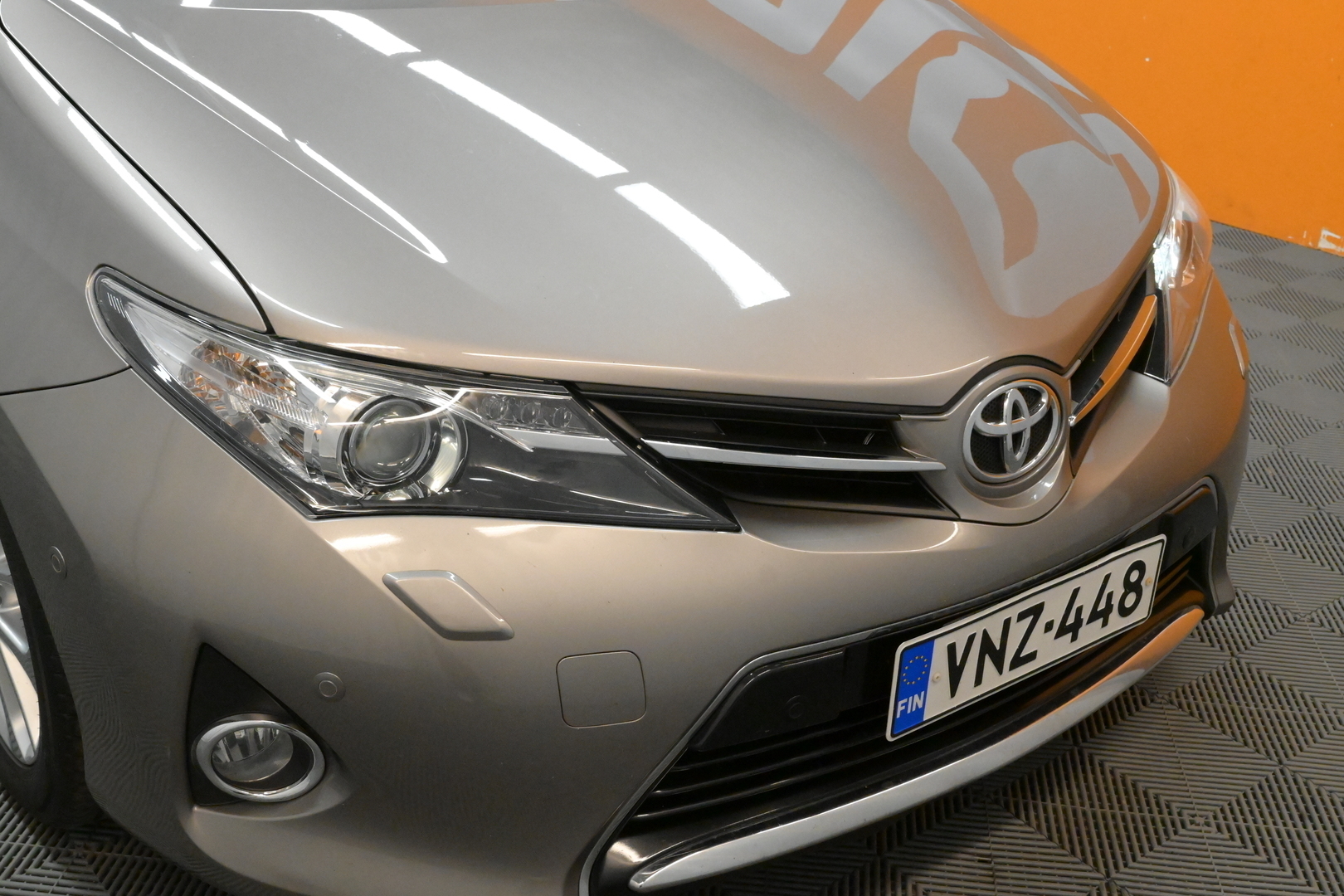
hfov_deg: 47.9
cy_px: 448
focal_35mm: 40
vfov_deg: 33.0
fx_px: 1512
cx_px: 672
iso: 8000
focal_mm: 27
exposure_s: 1/250
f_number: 8
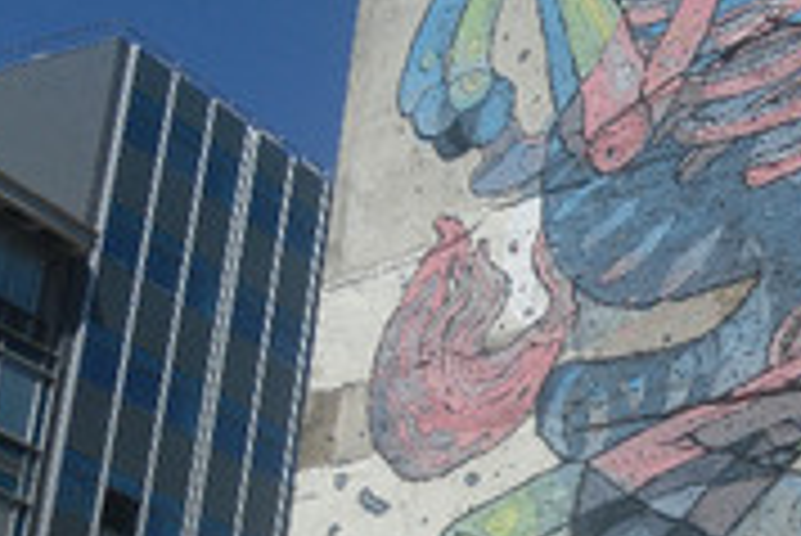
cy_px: 279
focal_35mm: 102
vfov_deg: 13.4
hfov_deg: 19.6
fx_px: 2271
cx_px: 740
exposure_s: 1/279
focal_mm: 6.3
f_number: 8.2
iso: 80
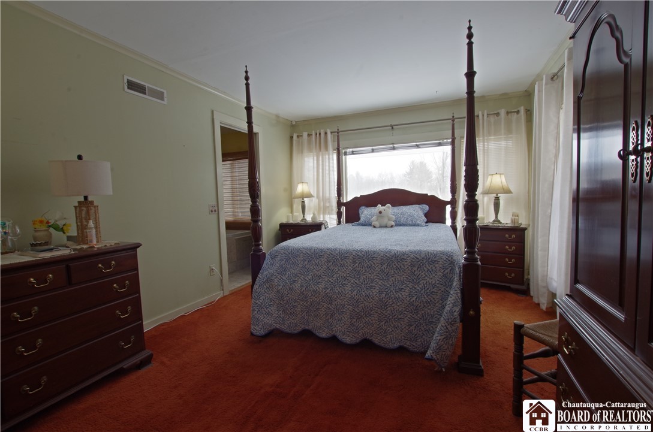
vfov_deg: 77.1
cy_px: 216
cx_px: 326
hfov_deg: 100.5
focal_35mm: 15
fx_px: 271
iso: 640
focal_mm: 10
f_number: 11
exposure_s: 1/10
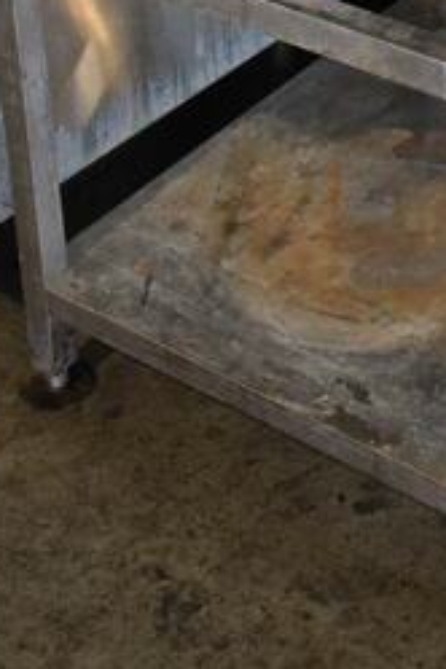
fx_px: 1840
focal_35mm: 99
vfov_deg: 18.3
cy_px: -332
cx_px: 438
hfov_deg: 13.6
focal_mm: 18
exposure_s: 1/30
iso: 250
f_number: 3.5
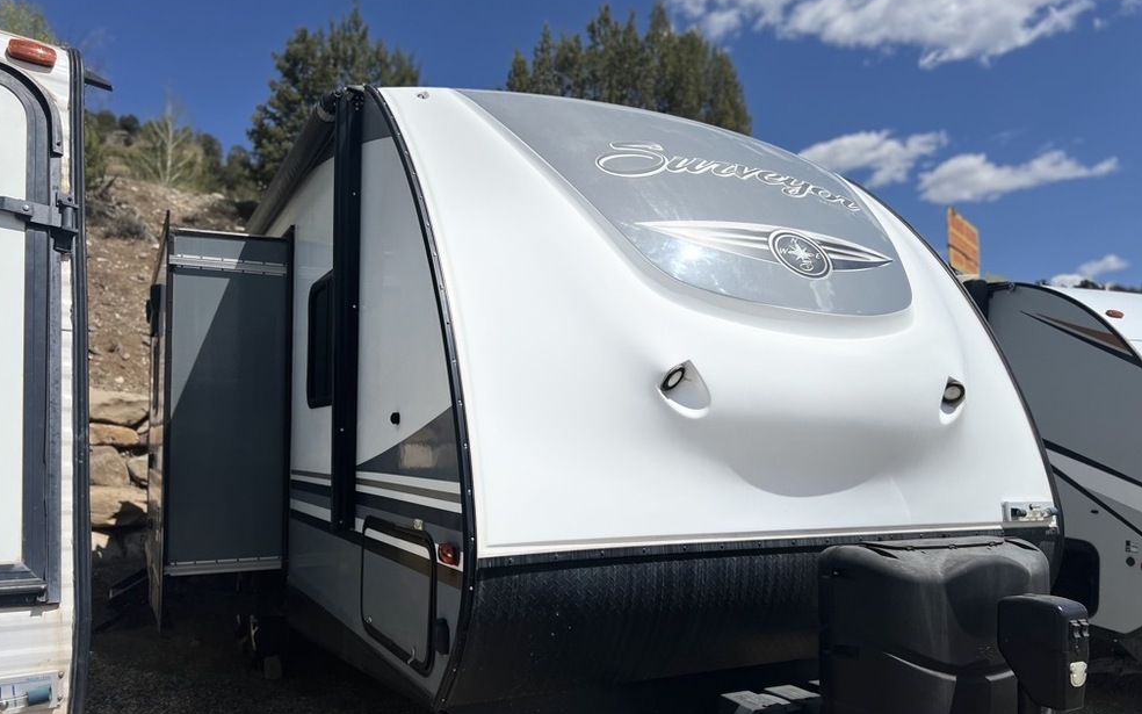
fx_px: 871
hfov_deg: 66.5
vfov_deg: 44.4
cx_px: 572
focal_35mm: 28
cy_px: 409
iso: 40
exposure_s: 1/16393
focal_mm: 5.7
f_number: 1.5
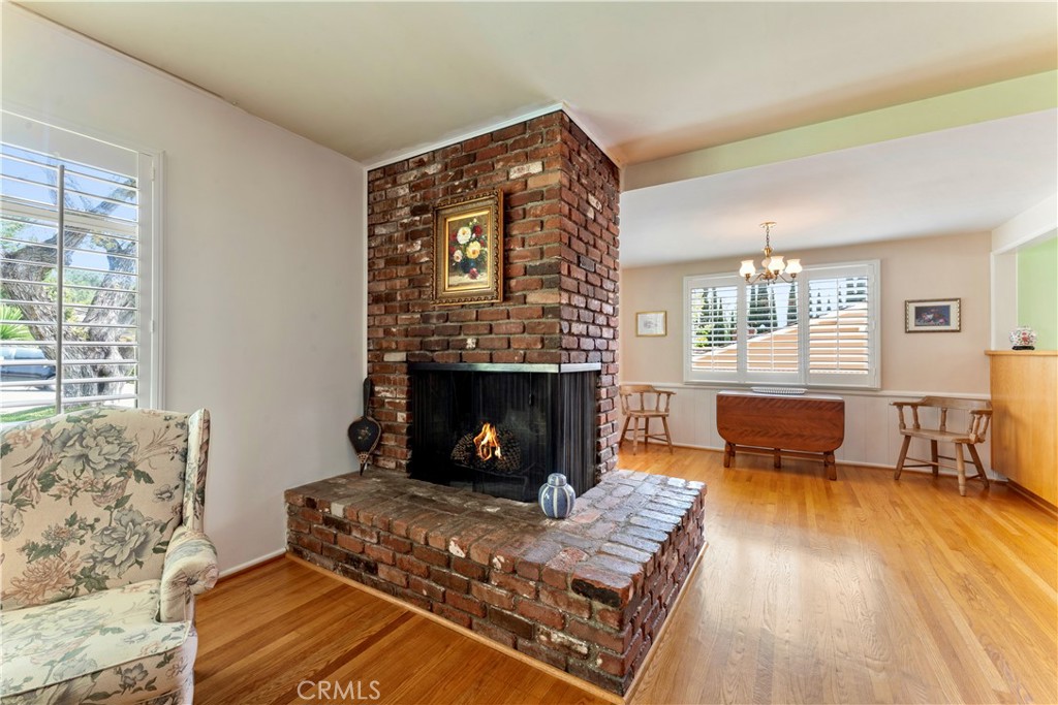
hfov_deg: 104.2
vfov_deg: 81.2
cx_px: 529
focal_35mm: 14
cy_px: 352
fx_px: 411
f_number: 13
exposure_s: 3.2
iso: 64
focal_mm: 14
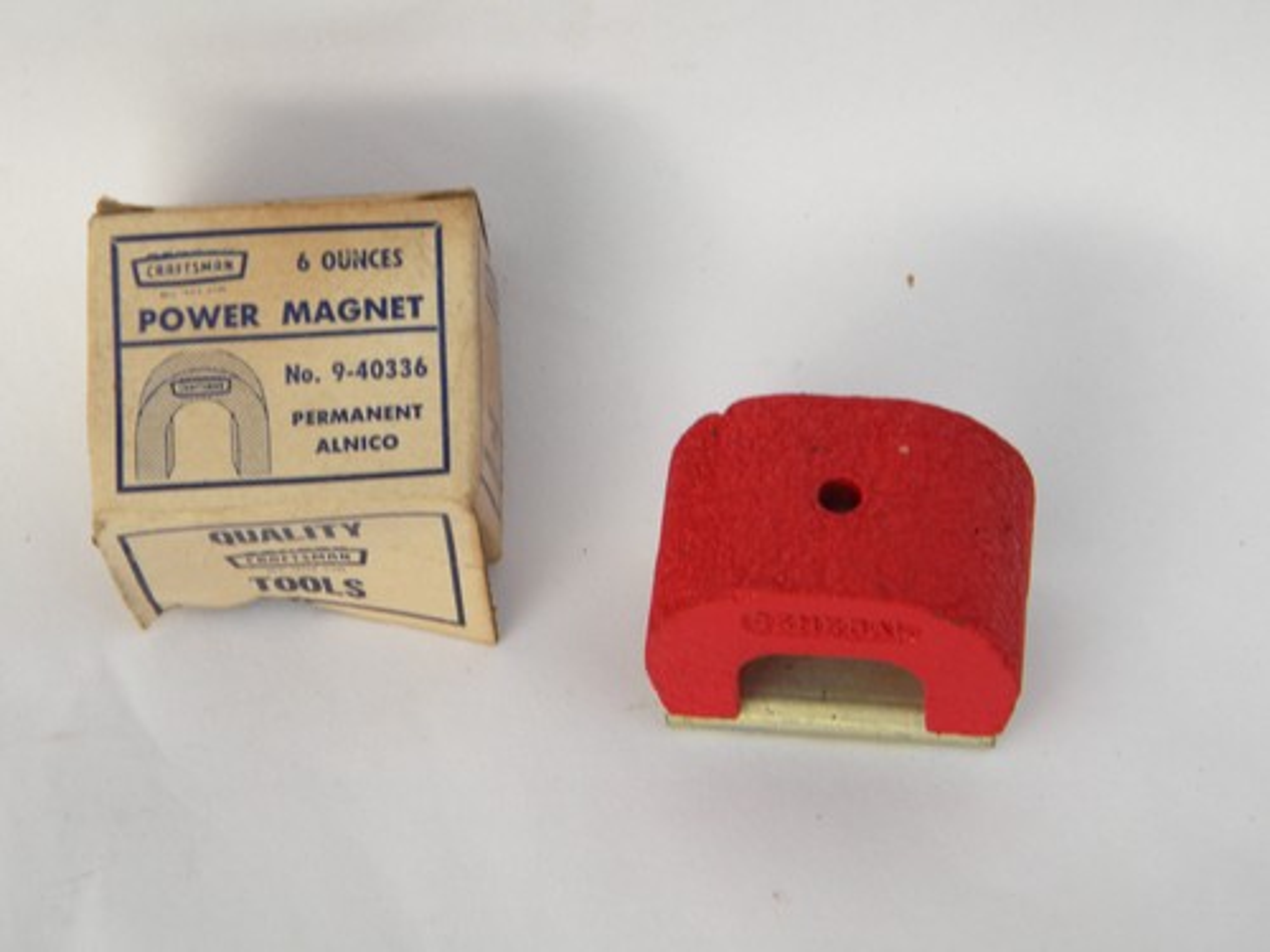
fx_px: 3852
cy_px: 476
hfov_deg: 18.7
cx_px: 635
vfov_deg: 14.1
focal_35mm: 105
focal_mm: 19
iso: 80
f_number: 4.7
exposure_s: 1/285
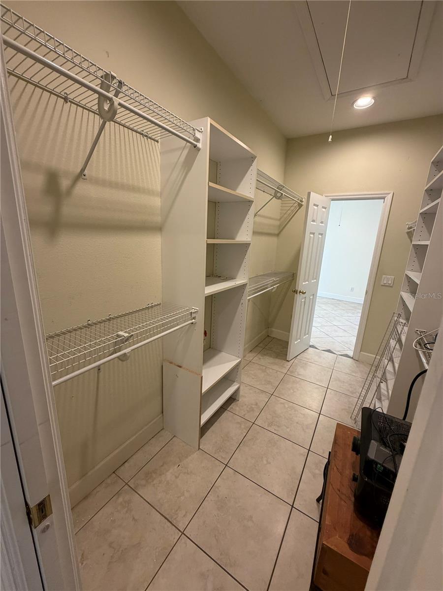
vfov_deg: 102.1
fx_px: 239
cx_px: 222
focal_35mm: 14
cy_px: 296
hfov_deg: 85.7
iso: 250
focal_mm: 2.22
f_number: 2.2
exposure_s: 1/60
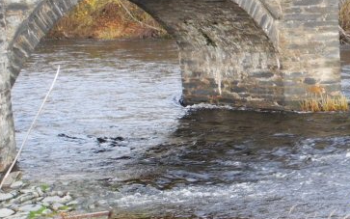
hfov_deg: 18.7
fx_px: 935
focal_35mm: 98
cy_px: 136
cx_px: 524
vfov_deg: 13.3
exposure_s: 1/39
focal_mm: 6
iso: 100
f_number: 2.8
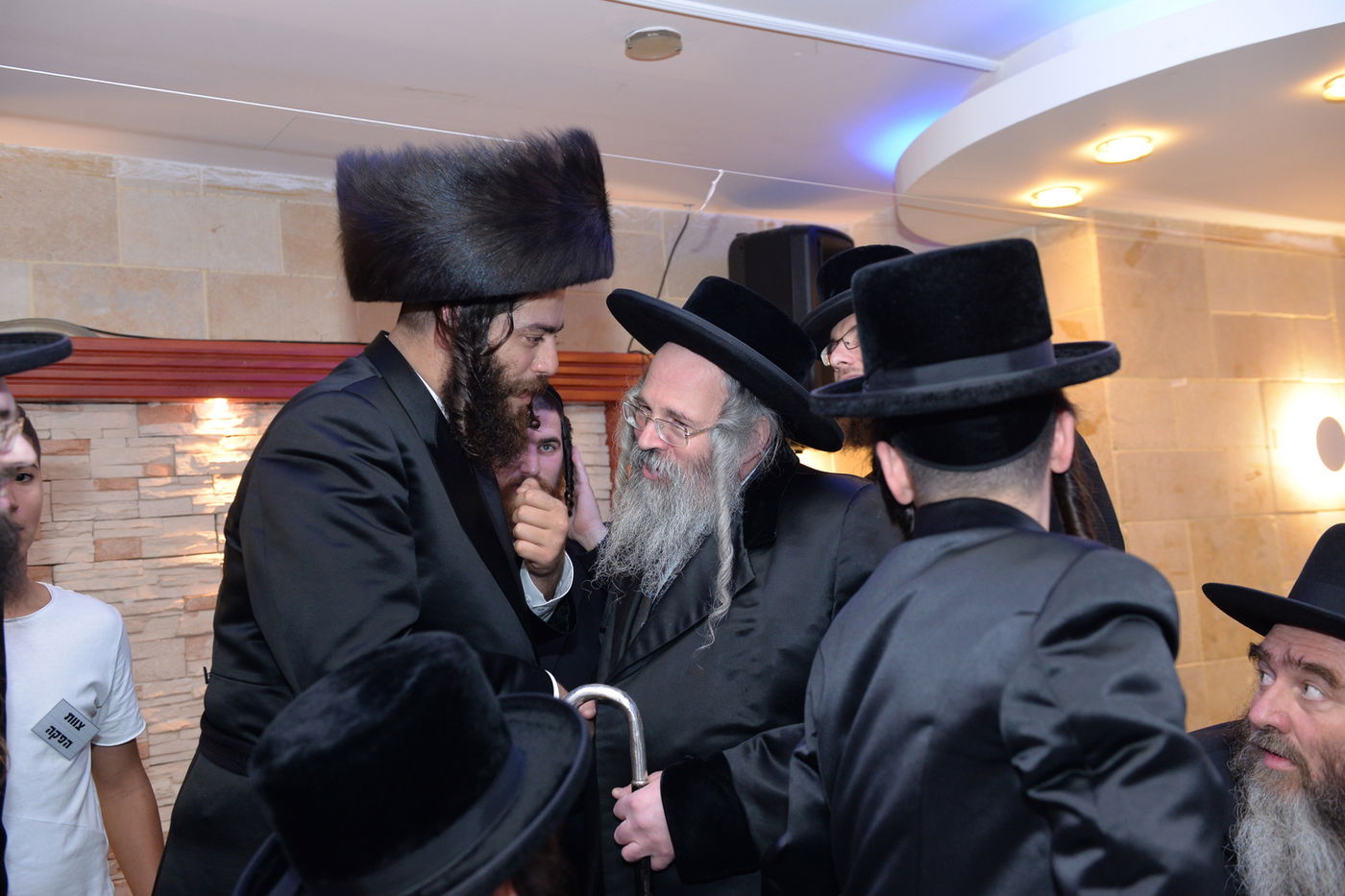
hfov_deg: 50.7
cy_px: 448
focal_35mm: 38
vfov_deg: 35.0
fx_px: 1419
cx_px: 672
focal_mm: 38
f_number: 4
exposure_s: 1/125
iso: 1600
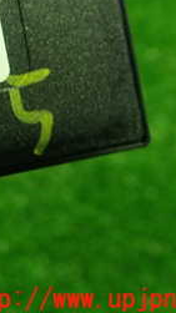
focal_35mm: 78
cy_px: 35
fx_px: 648
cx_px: -136
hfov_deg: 13.9
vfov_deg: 26.3
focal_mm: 5.4
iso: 200
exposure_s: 1/40
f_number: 2.3
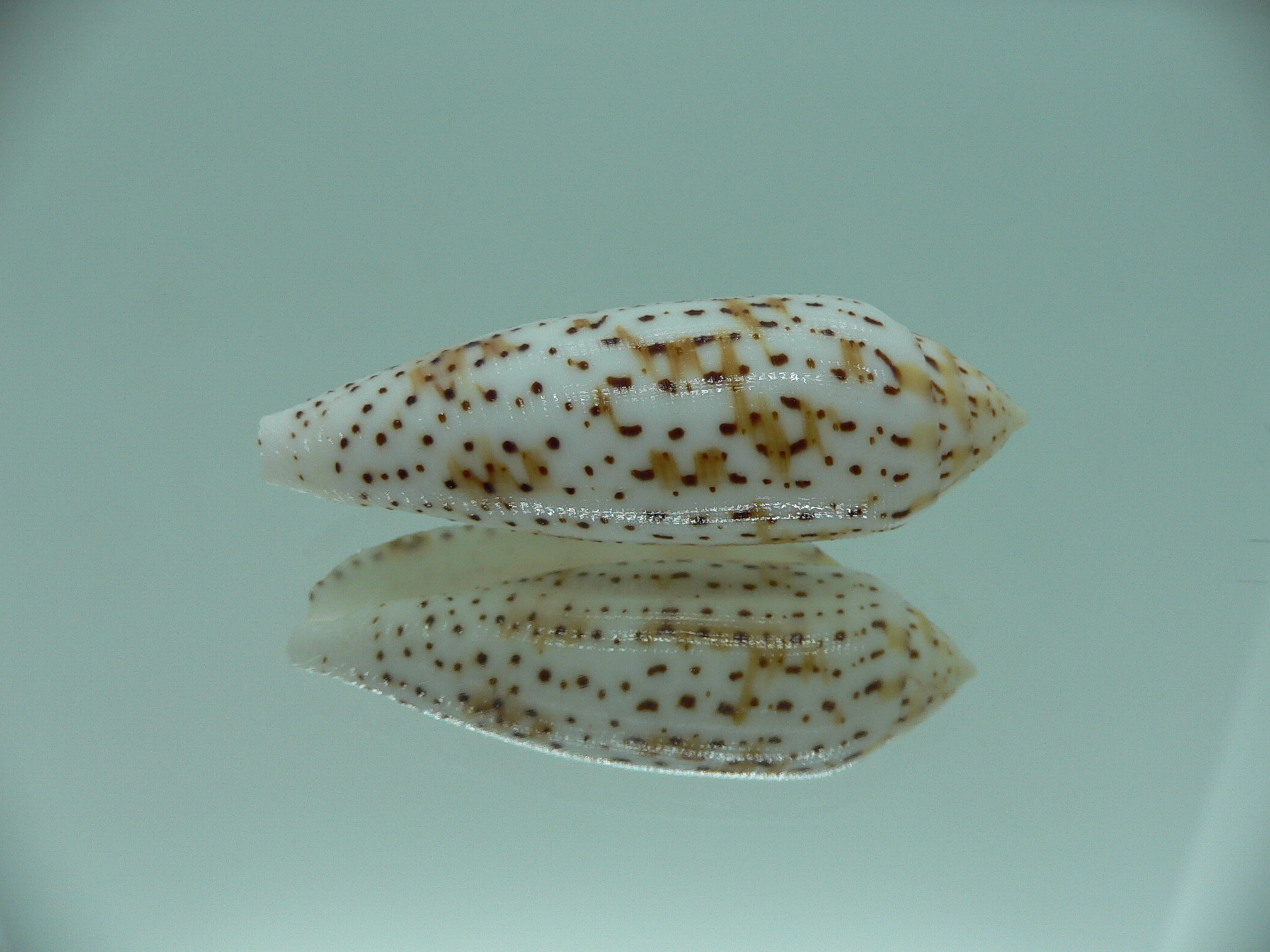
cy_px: 476
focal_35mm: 35
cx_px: 635
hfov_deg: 52.6
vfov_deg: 40.7
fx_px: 1284
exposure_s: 1/80
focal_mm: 4.6
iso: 80
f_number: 2.8
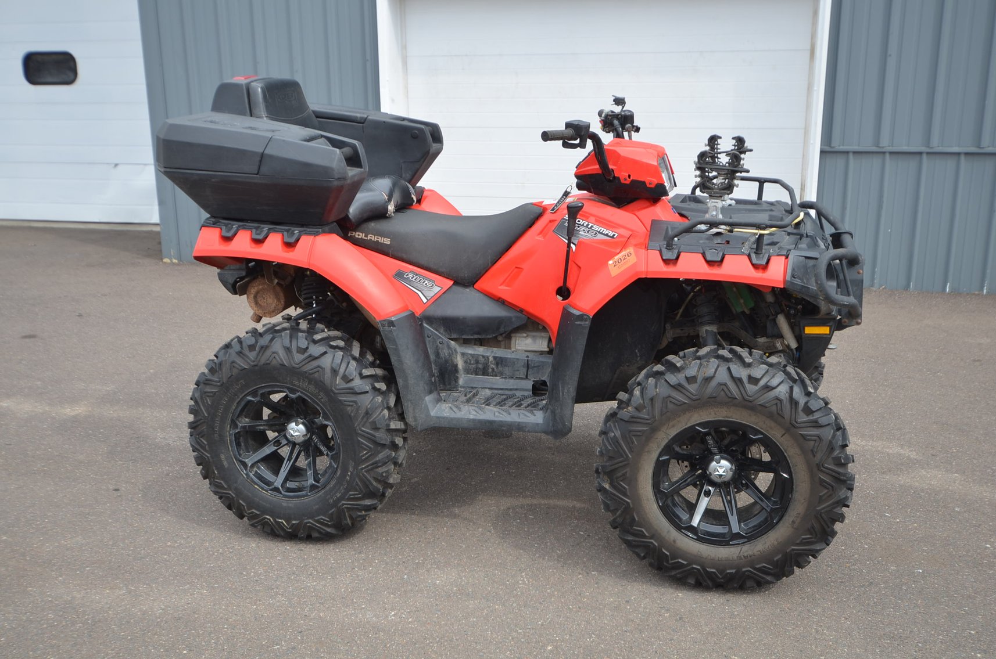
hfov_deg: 53.2
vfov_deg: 36.7
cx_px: 498
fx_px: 994
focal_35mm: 36
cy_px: 330
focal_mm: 24
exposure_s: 1/160
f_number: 6.3
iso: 100
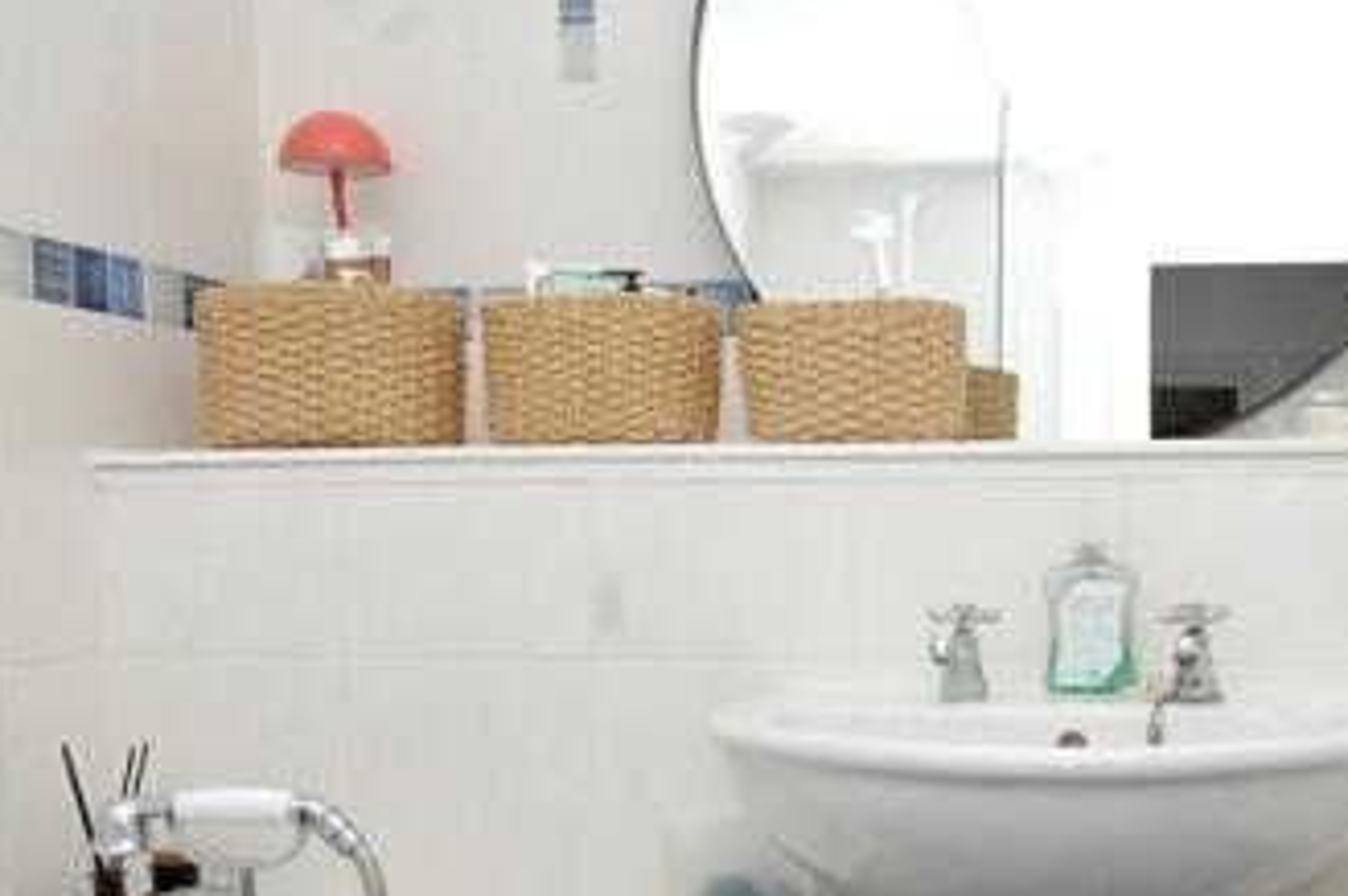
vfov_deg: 25.7
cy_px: 721
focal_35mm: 52
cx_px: 982
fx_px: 1929
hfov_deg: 37.7
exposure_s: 1/400
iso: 800
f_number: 10
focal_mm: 11
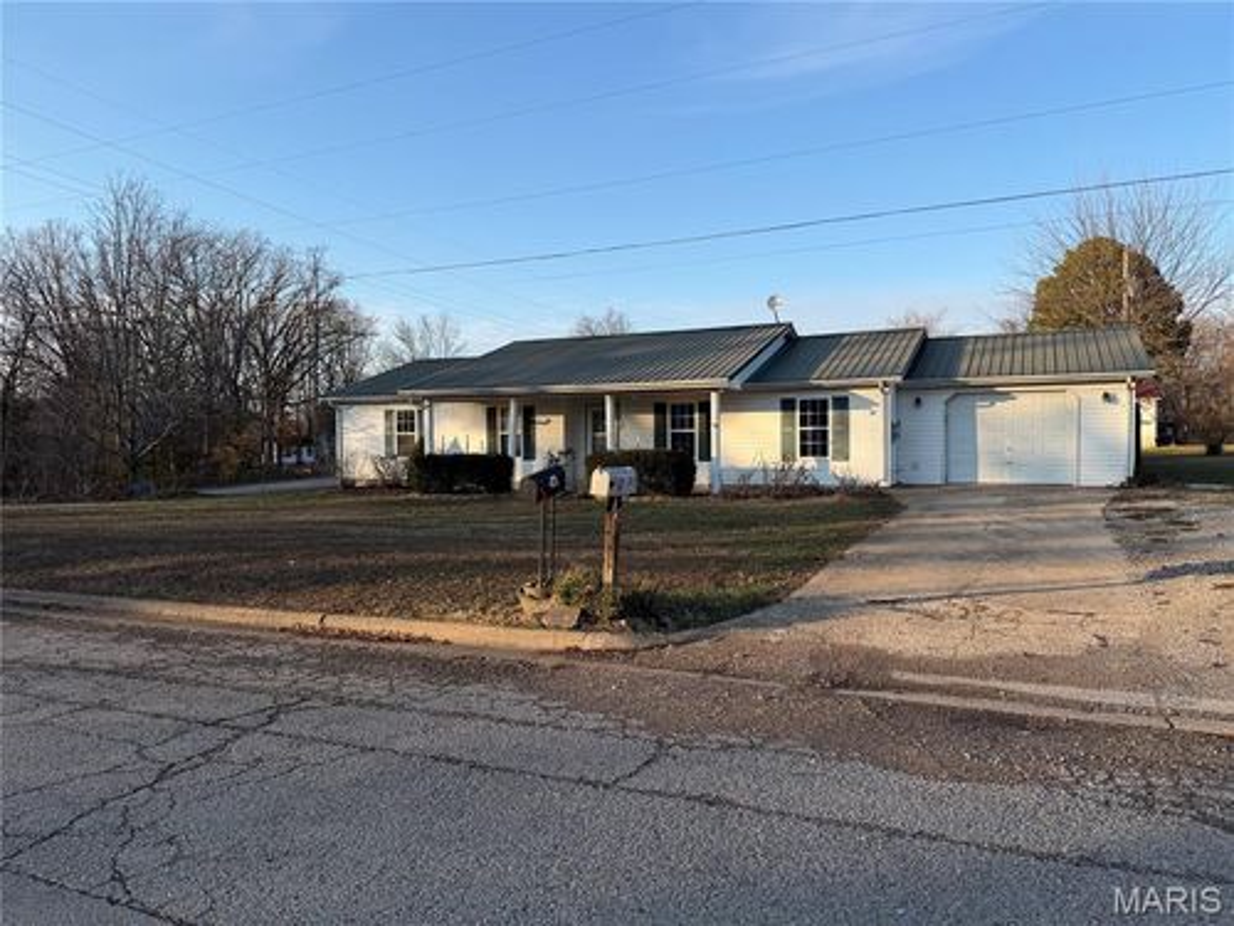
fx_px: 856
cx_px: 617
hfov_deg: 71.6
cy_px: 463
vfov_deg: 56.8
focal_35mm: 24
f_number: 1.78
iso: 80
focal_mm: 6.76
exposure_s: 1/1653
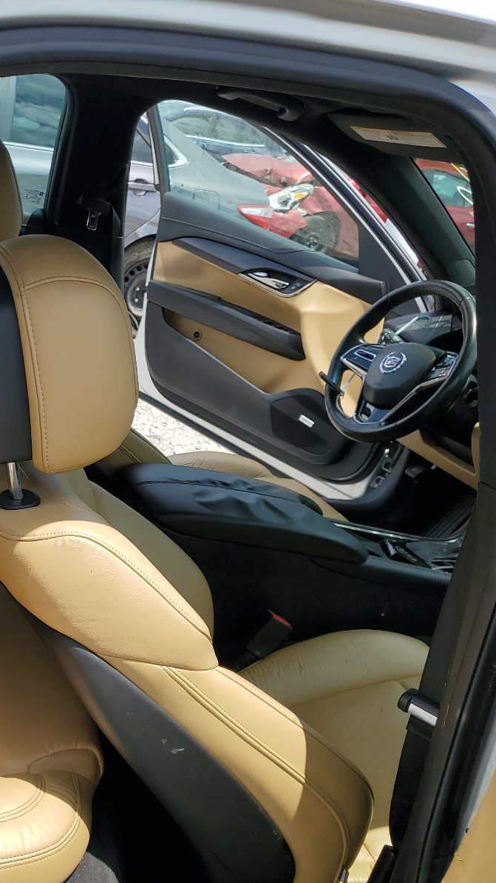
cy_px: 440
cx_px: -29
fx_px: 889
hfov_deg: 28.7
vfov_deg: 52.8
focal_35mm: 38
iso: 50
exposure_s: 1/2500
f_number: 1.5
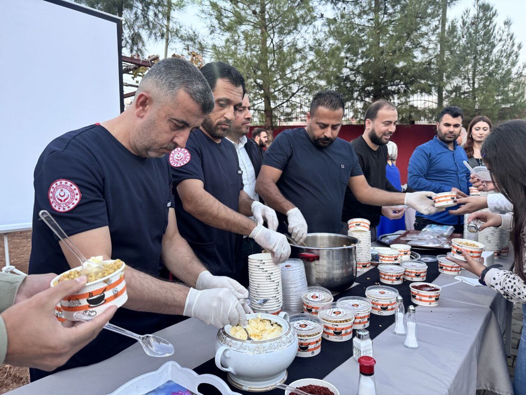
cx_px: 263
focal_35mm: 24
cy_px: 198
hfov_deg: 71.6
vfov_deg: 56.8
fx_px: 365
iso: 200
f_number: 1.78
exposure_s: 1/50
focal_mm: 6.76
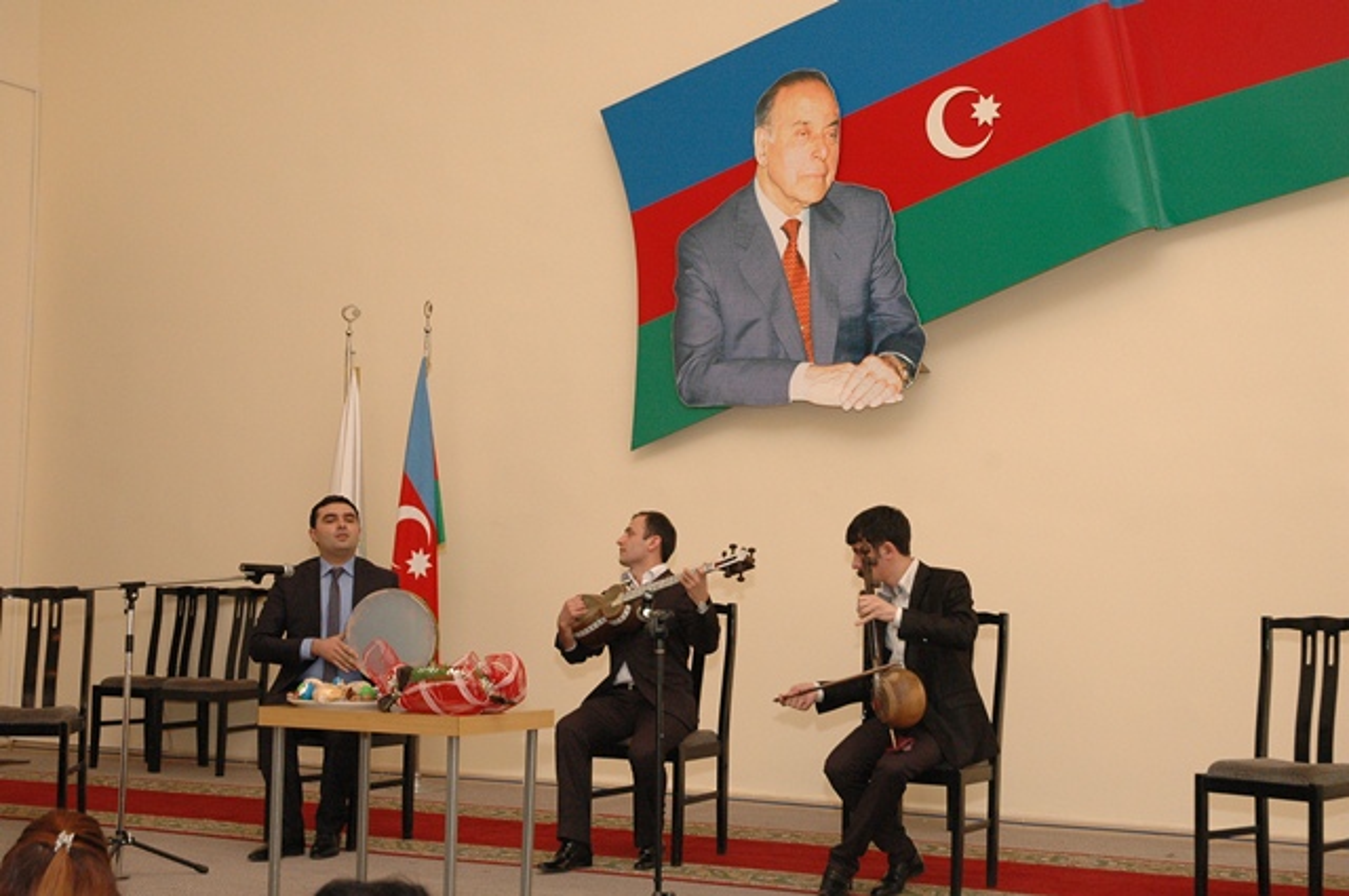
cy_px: 448
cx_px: 674
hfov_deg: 37.9
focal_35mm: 52
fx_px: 1965
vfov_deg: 25.7
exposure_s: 1/100
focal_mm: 35
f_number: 6.3
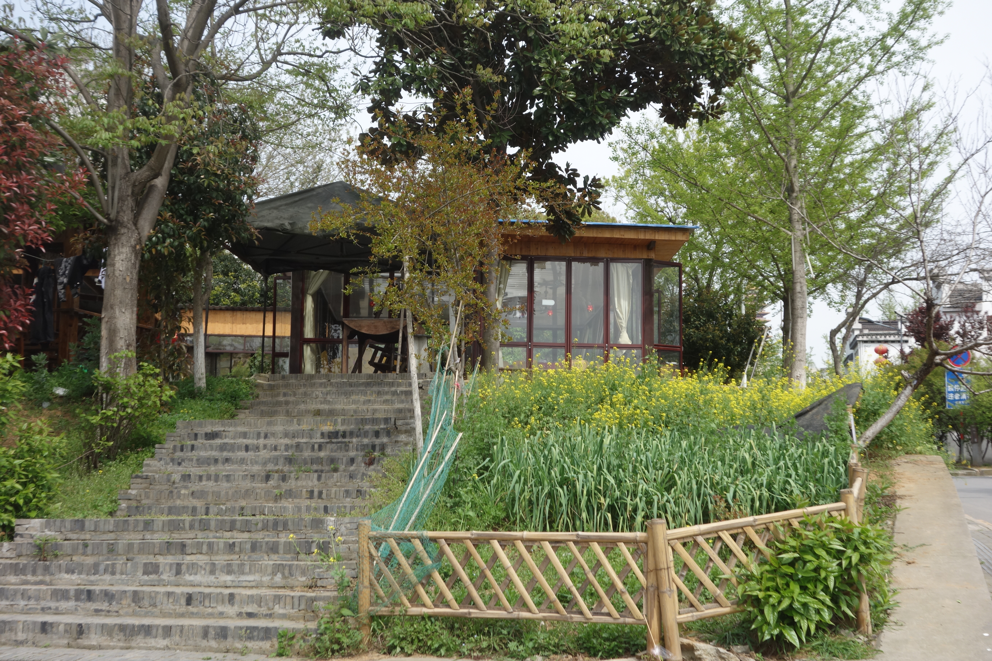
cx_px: 496
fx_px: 1267
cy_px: 330
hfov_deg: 42.7
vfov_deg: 29.2
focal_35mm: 46
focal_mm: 17.18
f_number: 5.6
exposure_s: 1/320
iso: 125
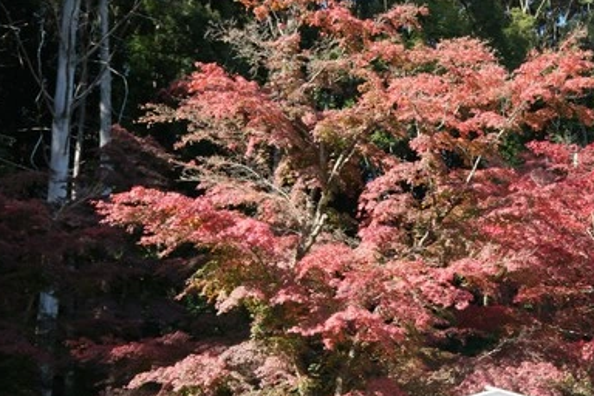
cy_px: 292
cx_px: 500
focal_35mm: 60
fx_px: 990
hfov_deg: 32.2
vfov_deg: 22.4
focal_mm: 21.2
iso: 1600
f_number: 4
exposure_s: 1/1000
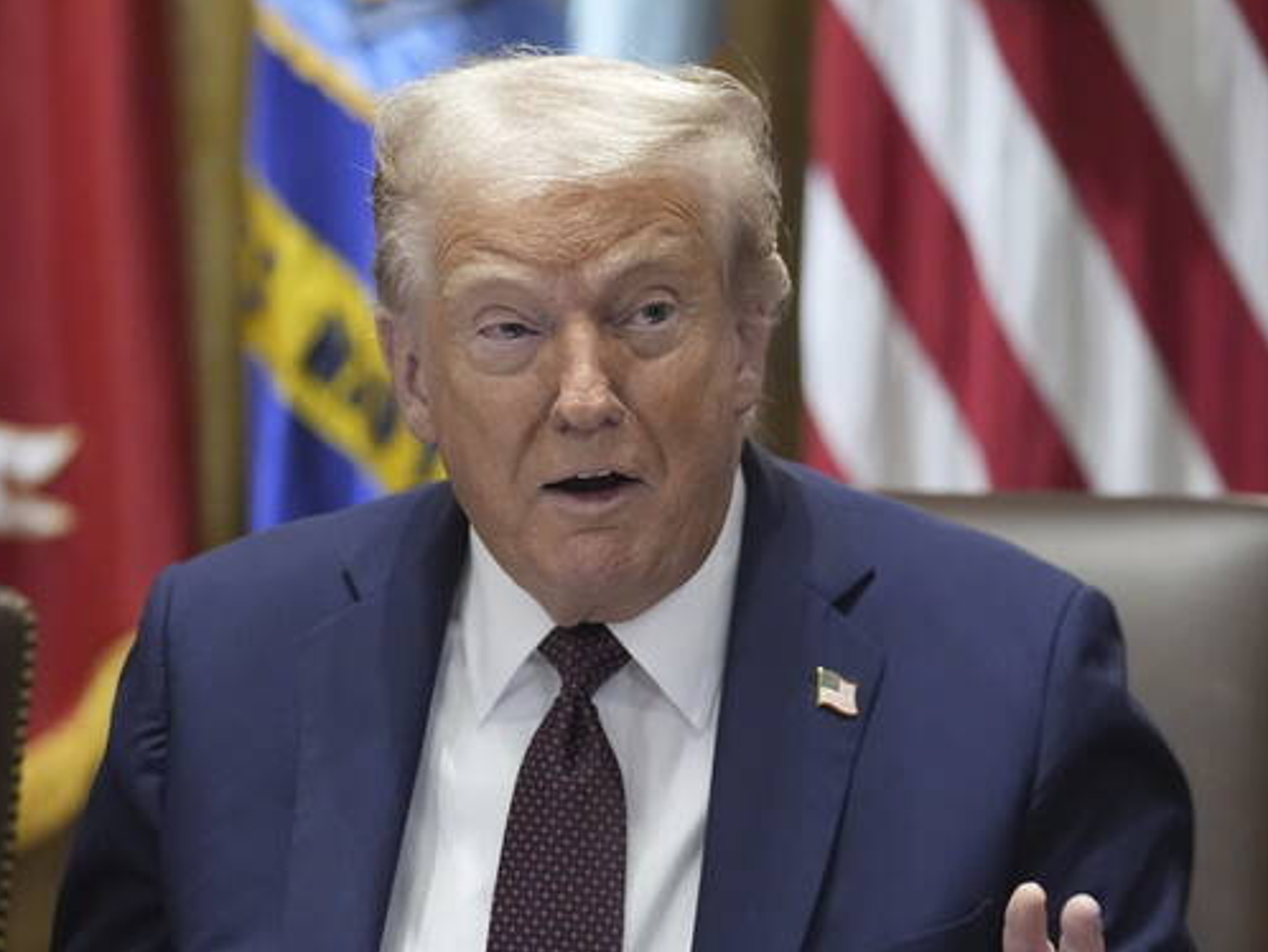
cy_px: 654
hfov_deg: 11.4
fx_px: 6340
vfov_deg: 8.6
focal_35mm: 173
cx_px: 497
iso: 6400
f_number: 2.8
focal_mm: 112
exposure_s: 1/400
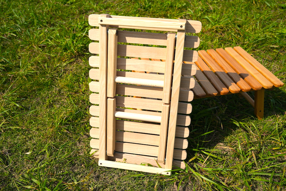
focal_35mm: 37
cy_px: 96
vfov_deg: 36.1
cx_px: 143
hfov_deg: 52.1
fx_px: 292
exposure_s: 1/800
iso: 160
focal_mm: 36.8
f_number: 8
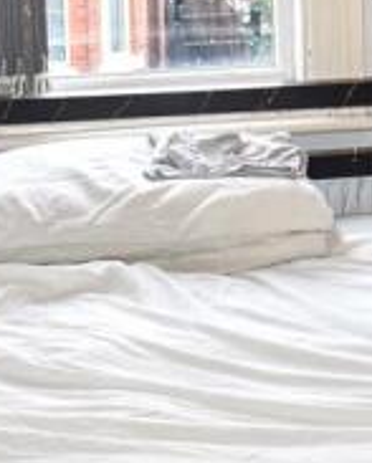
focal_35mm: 116
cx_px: 715
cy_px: -9
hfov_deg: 12.1
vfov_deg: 16.2
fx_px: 1588
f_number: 5.6
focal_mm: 23
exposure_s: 1/125
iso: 500
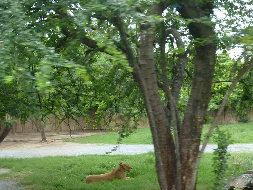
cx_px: 60
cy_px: 167
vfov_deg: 28.6
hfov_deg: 37.8
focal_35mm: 49
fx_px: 358
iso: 100
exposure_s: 1/80
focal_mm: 4.3
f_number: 3.3
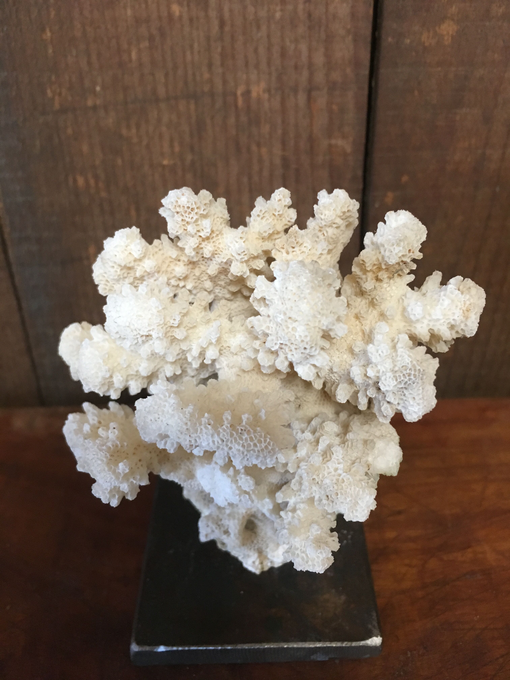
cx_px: 255
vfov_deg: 61.7
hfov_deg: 48.2
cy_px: 340
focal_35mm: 29
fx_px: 570
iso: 200
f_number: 2.2
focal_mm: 4.15
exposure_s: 1/33
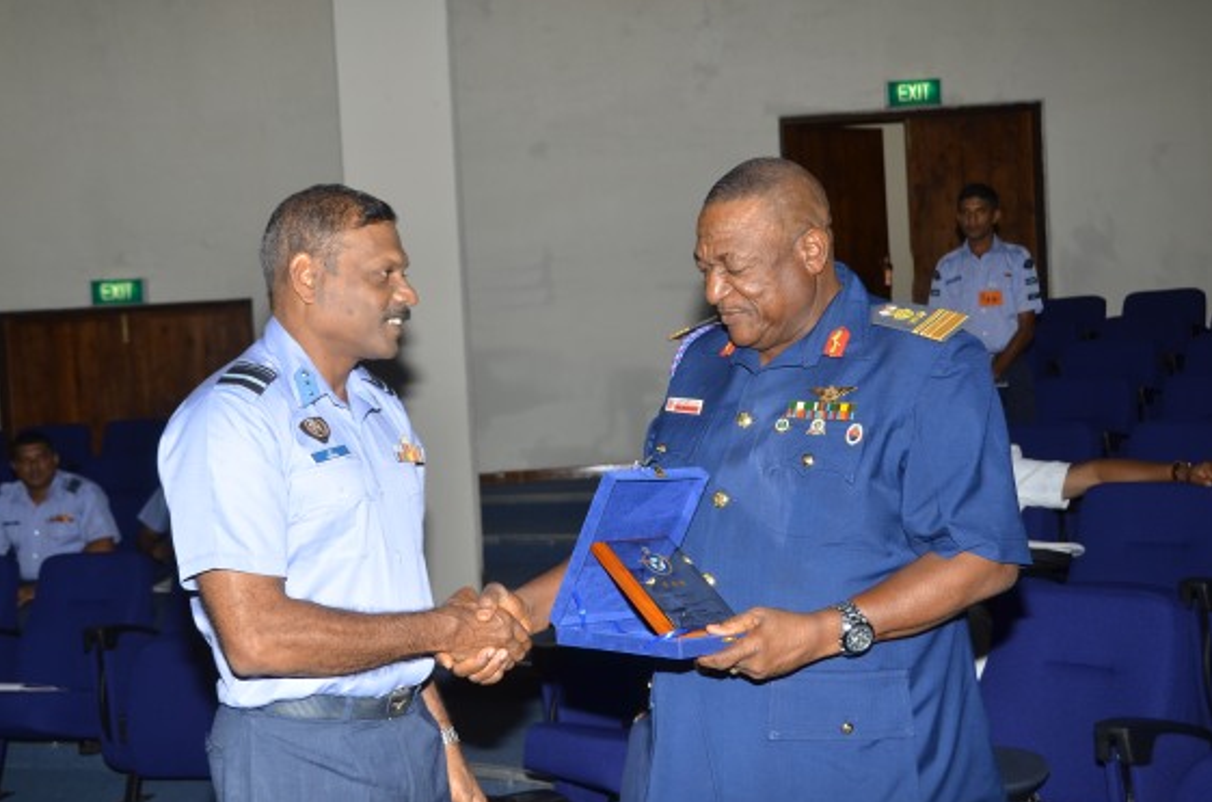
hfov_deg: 42.4
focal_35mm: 47
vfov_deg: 28.8
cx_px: 577
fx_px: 1563
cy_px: 388
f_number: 5
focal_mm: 29
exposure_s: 1/125
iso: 200
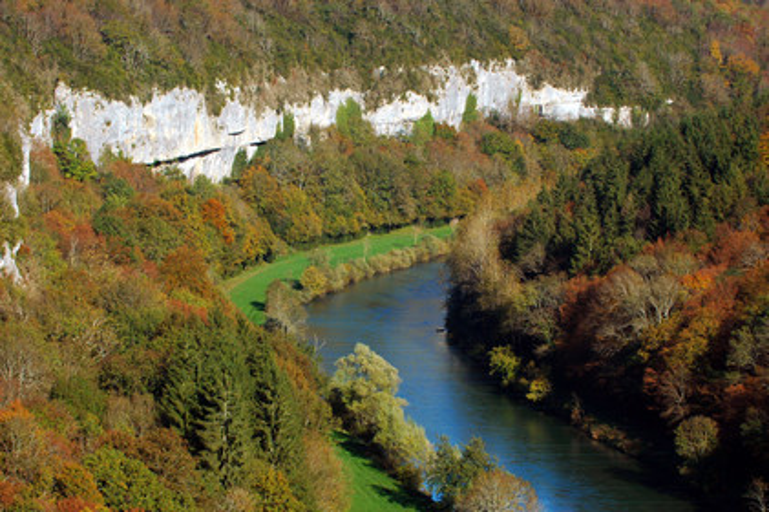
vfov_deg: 10.6
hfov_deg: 15.9
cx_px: 384
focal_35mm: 129
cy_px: 256
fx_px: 2753
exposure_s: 1/160
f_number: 6.3
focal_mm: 86
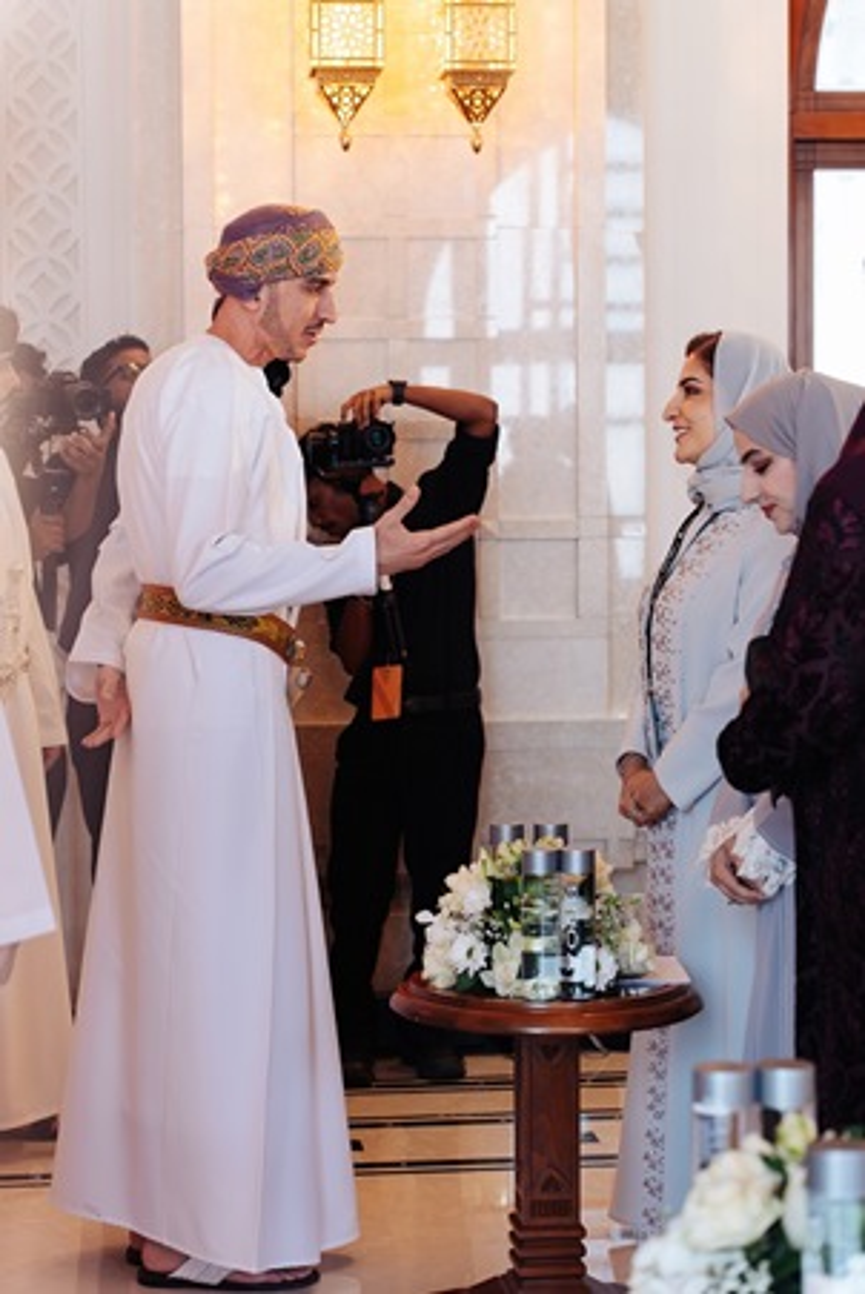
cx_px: 432
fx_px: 2591
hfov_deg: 19.0
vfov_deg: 28.1
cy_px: 647
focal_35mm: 72
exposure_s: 1/250
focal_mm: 72
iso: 1600
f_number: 4
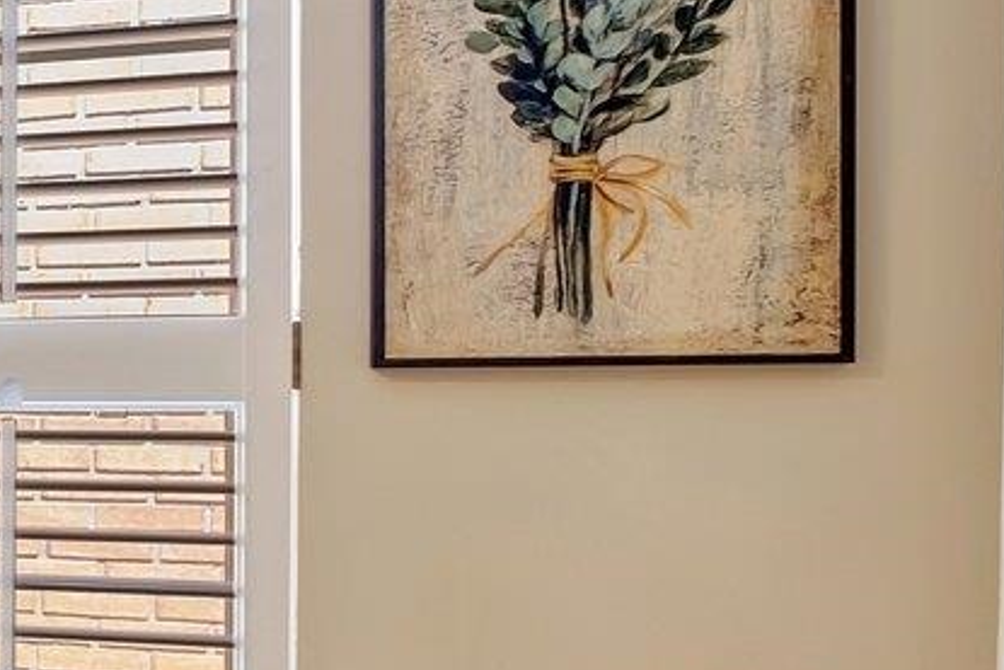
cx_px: -1444
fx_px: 2064
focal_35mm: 74
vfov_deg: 18.4
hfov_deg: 14.9
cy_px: 449
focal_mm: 10
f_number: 8
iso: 250
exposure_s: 1/6
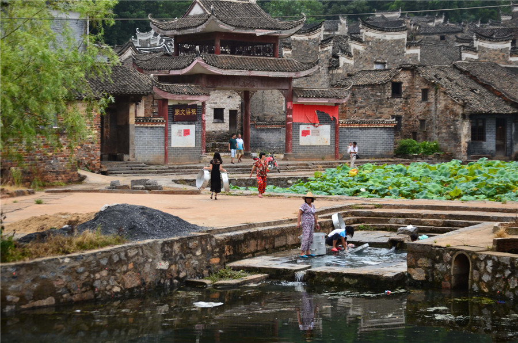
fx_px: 1077
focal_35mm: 75
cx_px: 259
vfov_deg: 18.1
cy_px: 172
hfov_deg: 27.0
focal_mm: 50
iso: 200
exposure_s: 1/1250
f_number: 5
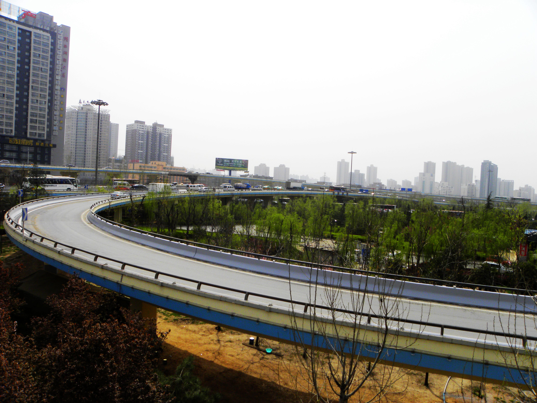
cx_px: 268
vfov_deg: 53.1
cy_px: 202
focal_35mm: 26
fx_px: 403
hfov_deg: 67.3
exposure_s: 1/378
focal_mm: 4.6
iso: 64
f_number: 6.3
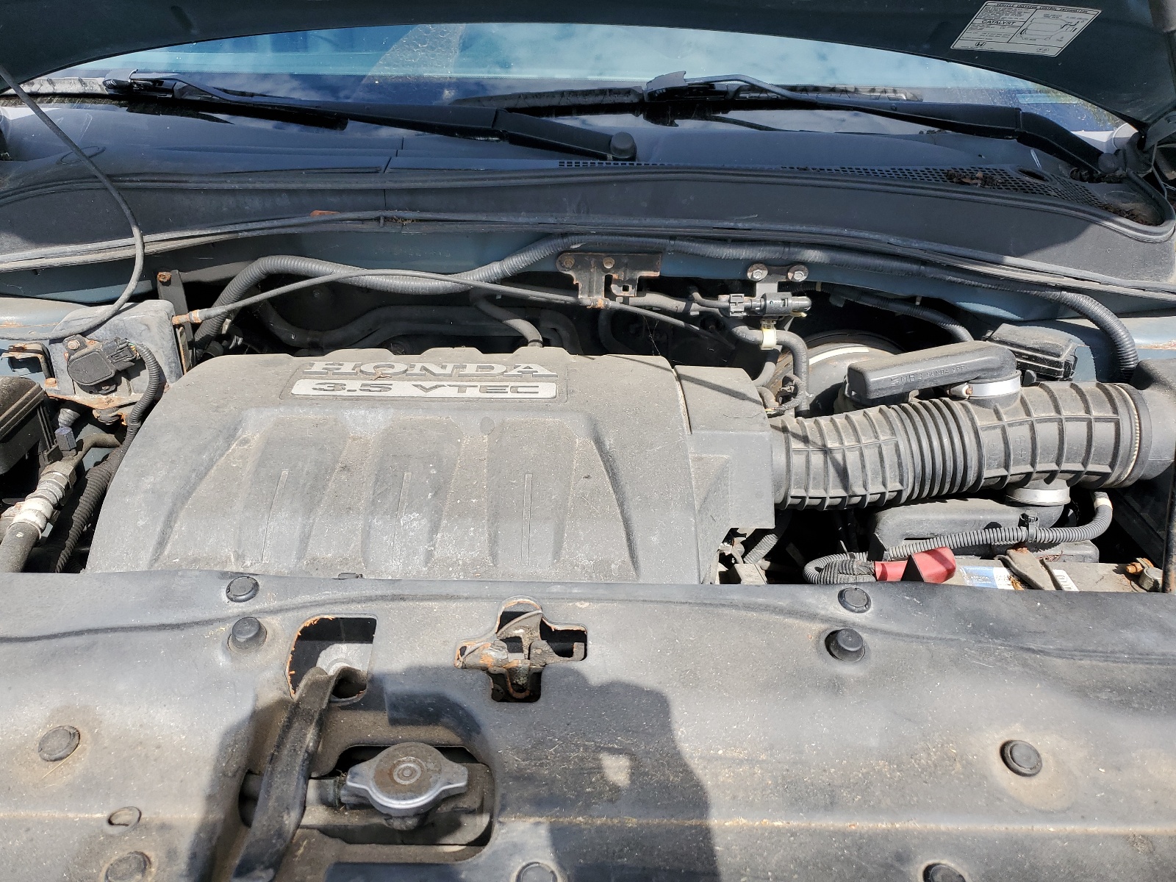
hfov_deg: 67.3
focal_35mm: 26
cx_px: 588
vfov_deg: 53.1
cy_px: 441
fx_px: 883
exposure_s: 1/1250
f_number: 1.5
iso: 50
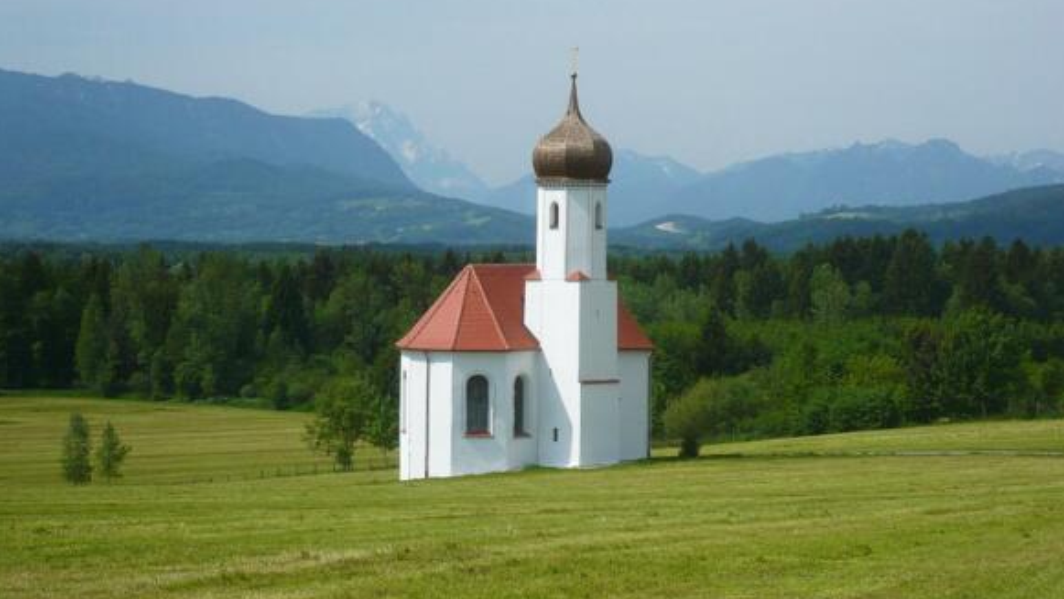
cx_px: 530
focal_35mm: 110
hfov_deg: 19.5
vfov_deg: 11.0
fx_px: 3104
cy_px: 332
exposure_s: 1/640
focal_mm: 16.4
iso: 100
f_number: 5.6
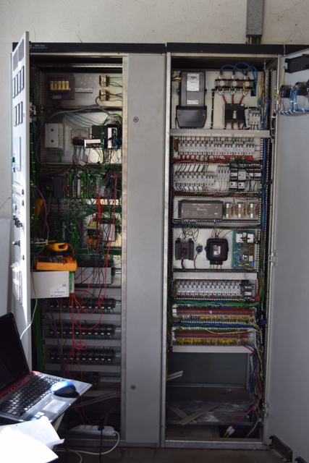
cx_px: 154
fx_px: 598
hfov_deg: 29.0
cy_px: 232
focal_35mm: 46
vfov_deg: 42.3
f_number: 4.5
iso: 400
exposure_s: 1/80
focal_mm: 31
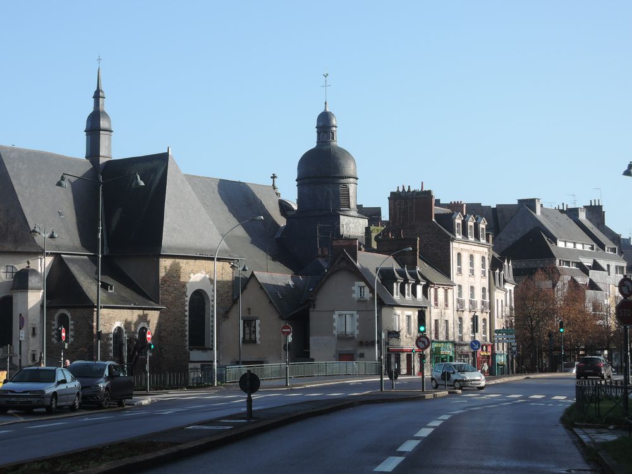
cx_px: 316
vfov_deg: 17.4
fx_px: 1552
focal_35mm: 85
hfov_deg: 23.0
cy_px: 237
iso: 80
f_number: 5.6
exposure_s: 1/200
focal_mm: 18.2
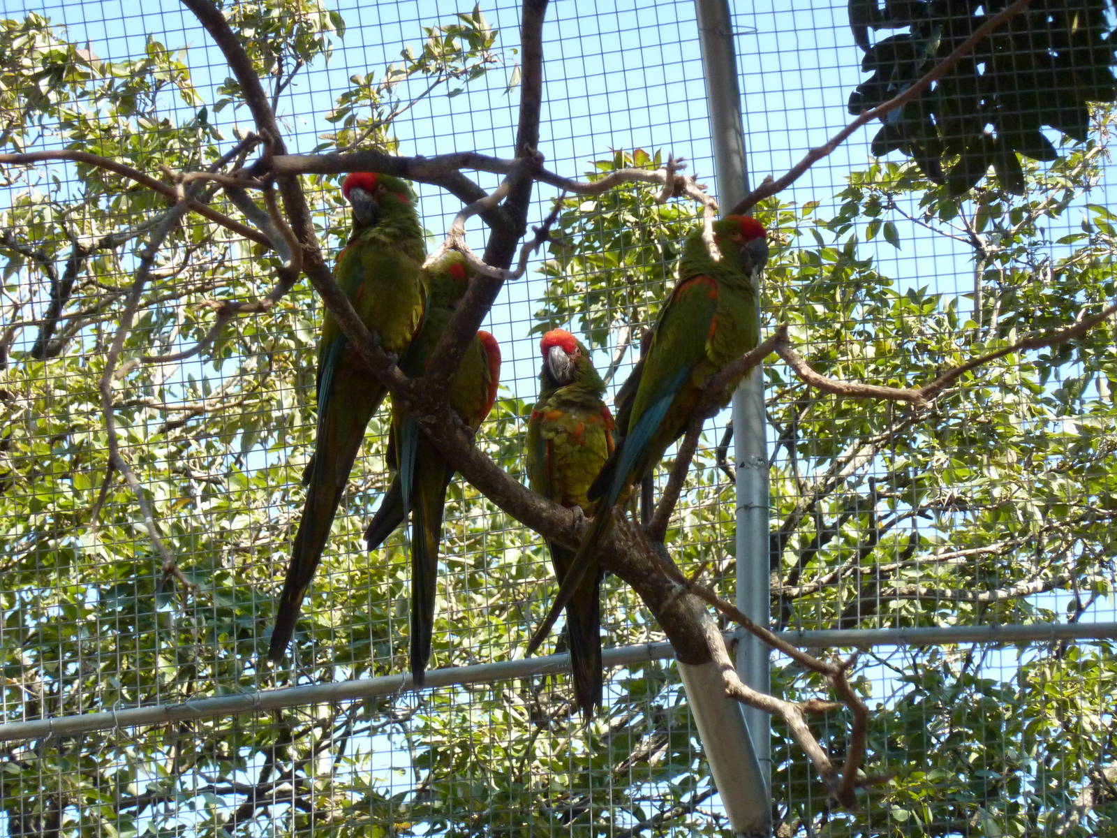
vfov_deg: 5.7
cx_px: 558
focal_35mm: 260
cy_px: 419
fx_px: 8390
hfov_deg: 7.6
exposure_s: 1/400
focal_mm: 42.6
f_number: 4.7
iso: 320
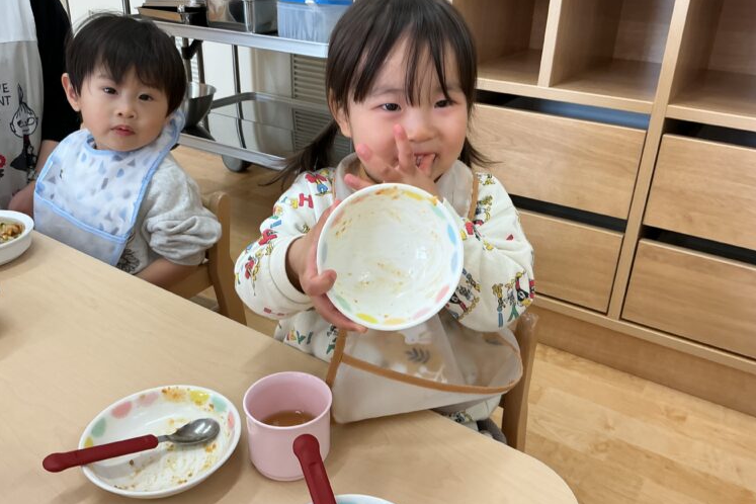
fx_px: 651
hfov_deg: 60.3
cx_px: 368
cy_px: 249
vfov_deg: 42.3
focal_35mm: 31
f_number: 1.8
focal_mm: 3
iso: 64
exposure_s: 1/120
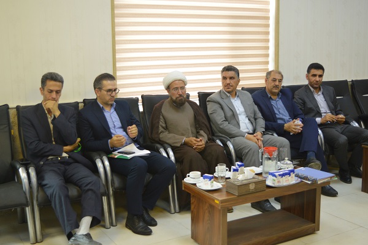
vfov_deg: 29.9
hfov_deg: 43.6
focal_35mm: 45
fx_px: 460
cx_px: 184
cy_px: 122
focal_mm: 30
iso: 560
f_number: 4.2
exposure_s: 1/60
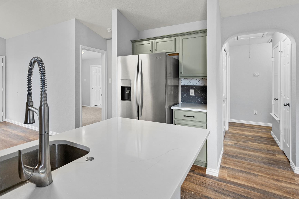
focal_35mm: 20
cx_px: 130
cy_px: 84
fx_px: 166
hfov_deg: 83.5
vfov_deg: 61.6
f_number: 8
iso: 400
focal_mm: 17
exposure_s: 1/8
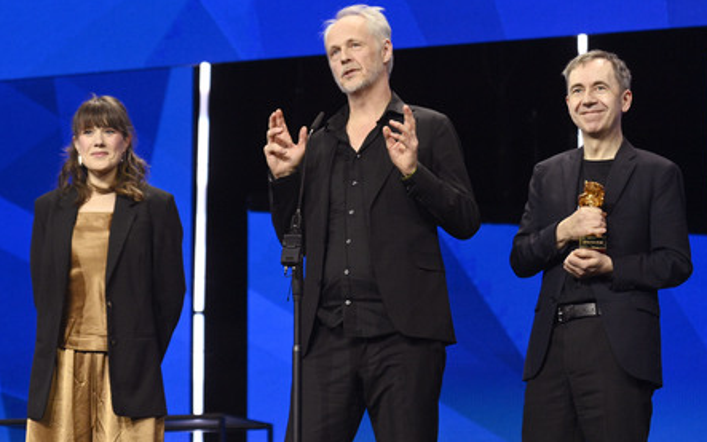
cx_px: 358
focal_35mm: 145
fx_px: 2794
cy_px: 211
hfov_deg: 14.4
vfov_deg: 9.0
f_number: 5.6
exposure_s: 1/200
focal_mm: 140
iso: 10000
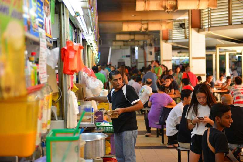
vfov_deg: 24.2
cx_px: 122
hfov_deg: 35.6
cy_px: 81
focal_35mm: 56
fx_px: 378
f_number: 2.8
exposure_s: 1/60
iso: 500
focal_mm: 56
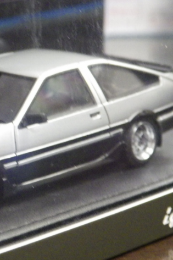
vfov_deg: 14.2
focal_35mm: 145
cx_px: 5
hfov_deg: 9.4
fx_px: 1046
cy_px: 131
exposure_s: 1/25
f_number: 4.6
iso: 1600
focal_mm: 18.4
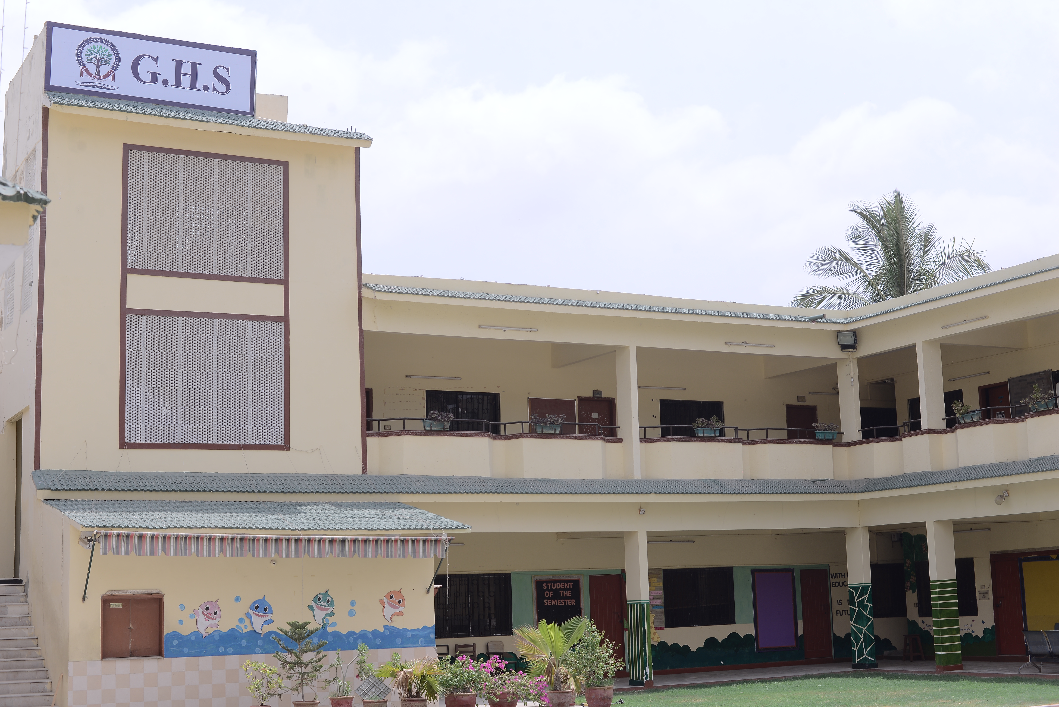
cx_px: 530
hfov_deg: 39.6
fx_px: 1471
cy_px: 354
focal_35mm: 50
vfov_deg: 27.0
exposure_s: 1/250
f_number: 8
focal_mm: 50
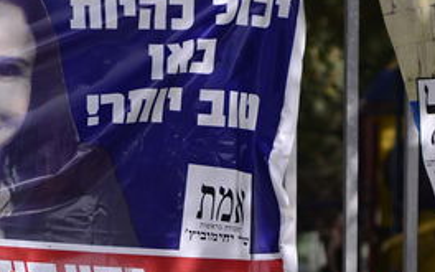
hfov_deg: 11.1
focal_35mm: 189
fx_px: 2241
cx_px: 176
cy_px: 473
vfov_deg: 6.8
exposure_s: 1/1600
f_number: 2
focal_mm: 35
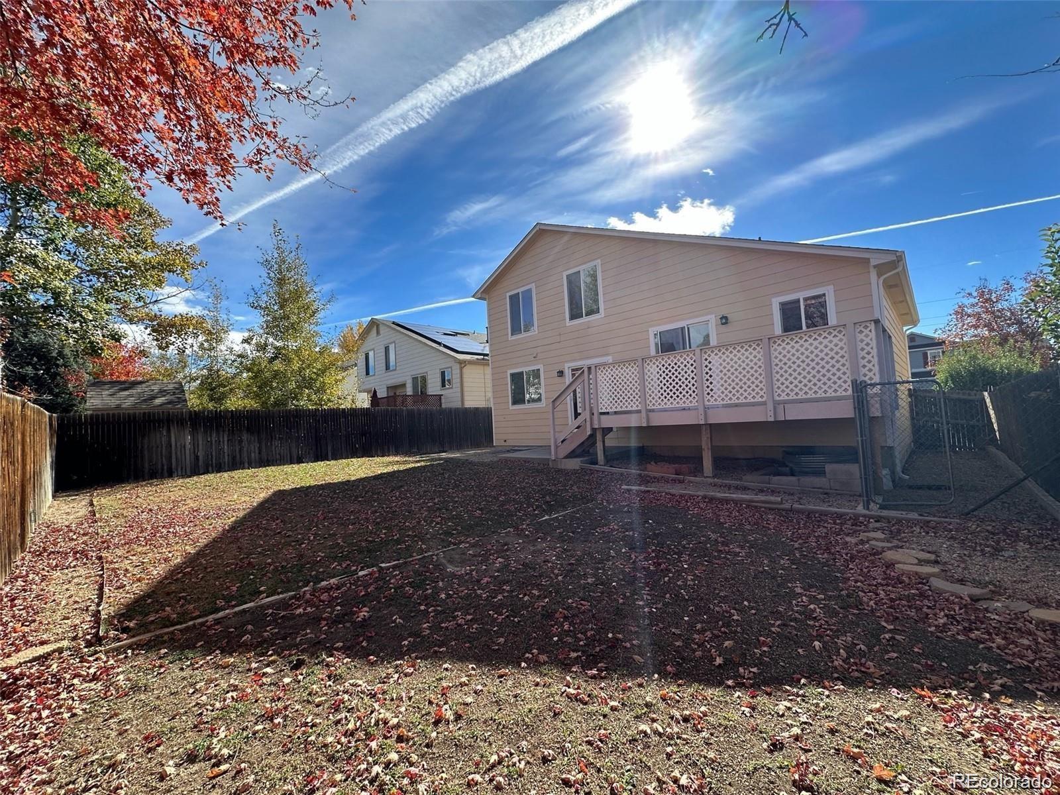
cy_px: 398
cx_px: 530
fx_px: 429
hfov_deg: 102.1
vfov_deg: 85.7
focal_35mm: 14
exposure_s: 1/1208
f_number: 2.2
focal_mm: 2.22
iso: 40
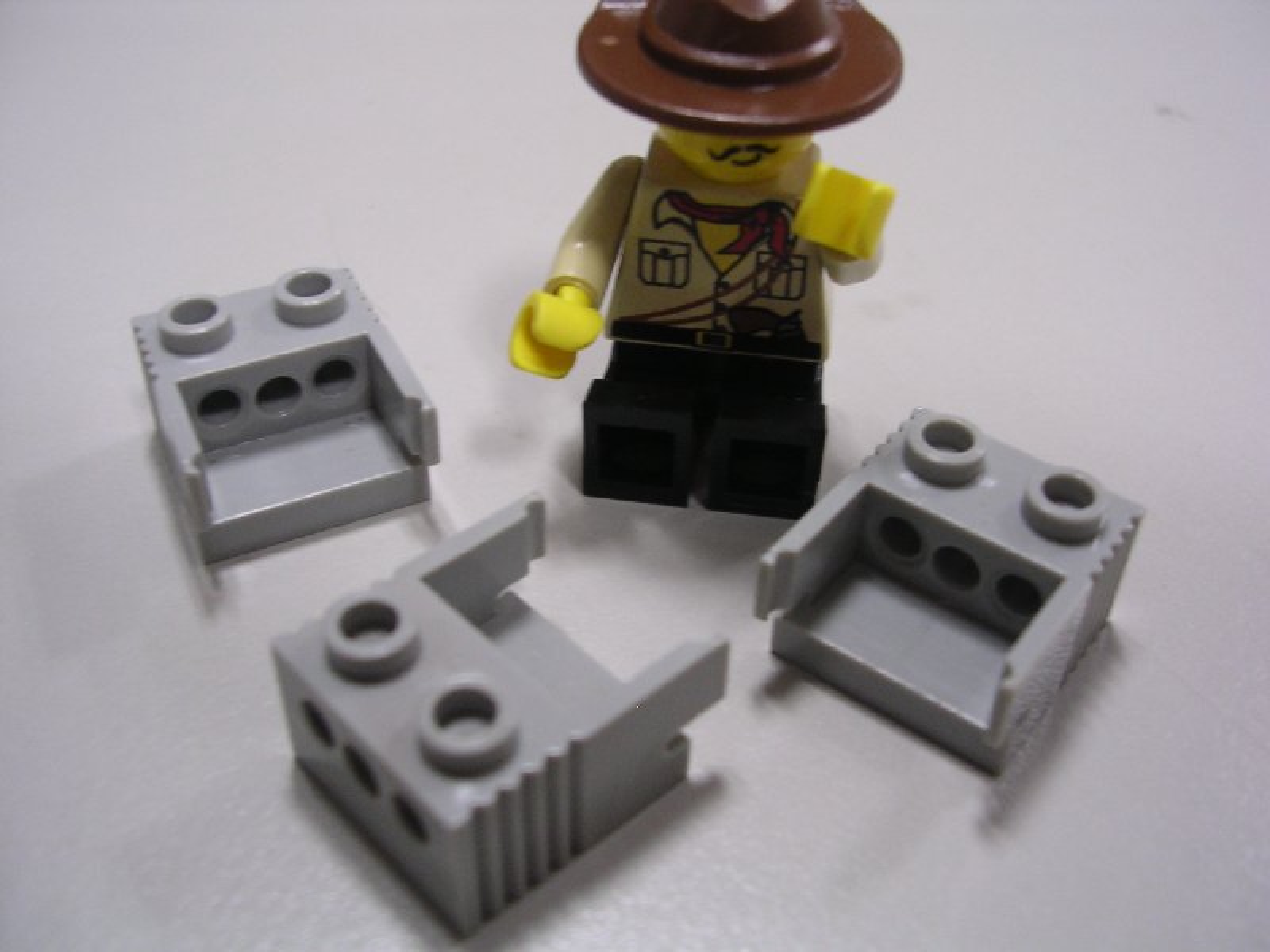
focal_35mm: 38
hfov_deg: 49.0
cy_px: 476
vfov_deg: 37.7
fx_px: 1394
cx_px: 635
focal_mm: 5.8
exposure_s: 1/4.5
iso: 100
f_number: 2.8
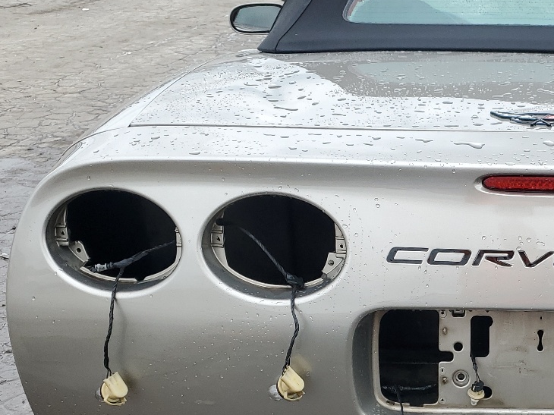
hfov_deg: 31.6
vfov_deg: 25.3
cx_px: 534
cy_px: 326
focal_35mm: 57
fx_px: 912
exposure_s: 1/1111
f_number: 1.5
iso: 50
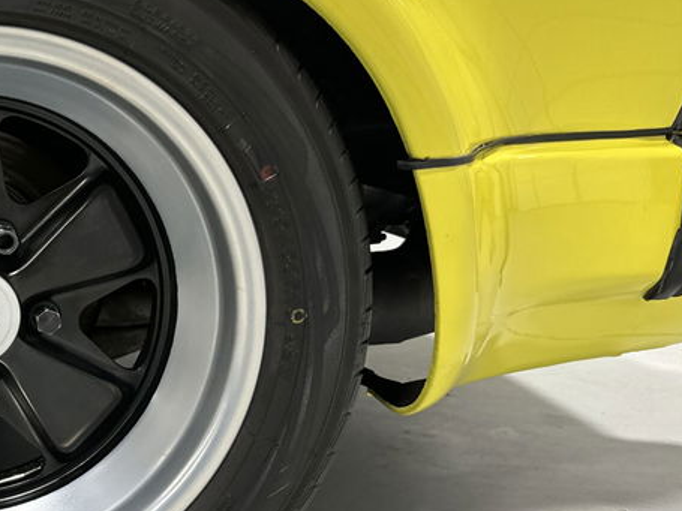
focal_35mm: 54
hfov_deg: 32.1
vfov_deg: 27.0
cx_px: -33
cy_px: 304
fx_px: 1064
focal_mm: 6.86
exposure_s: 1/60
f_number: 1.78
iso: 160
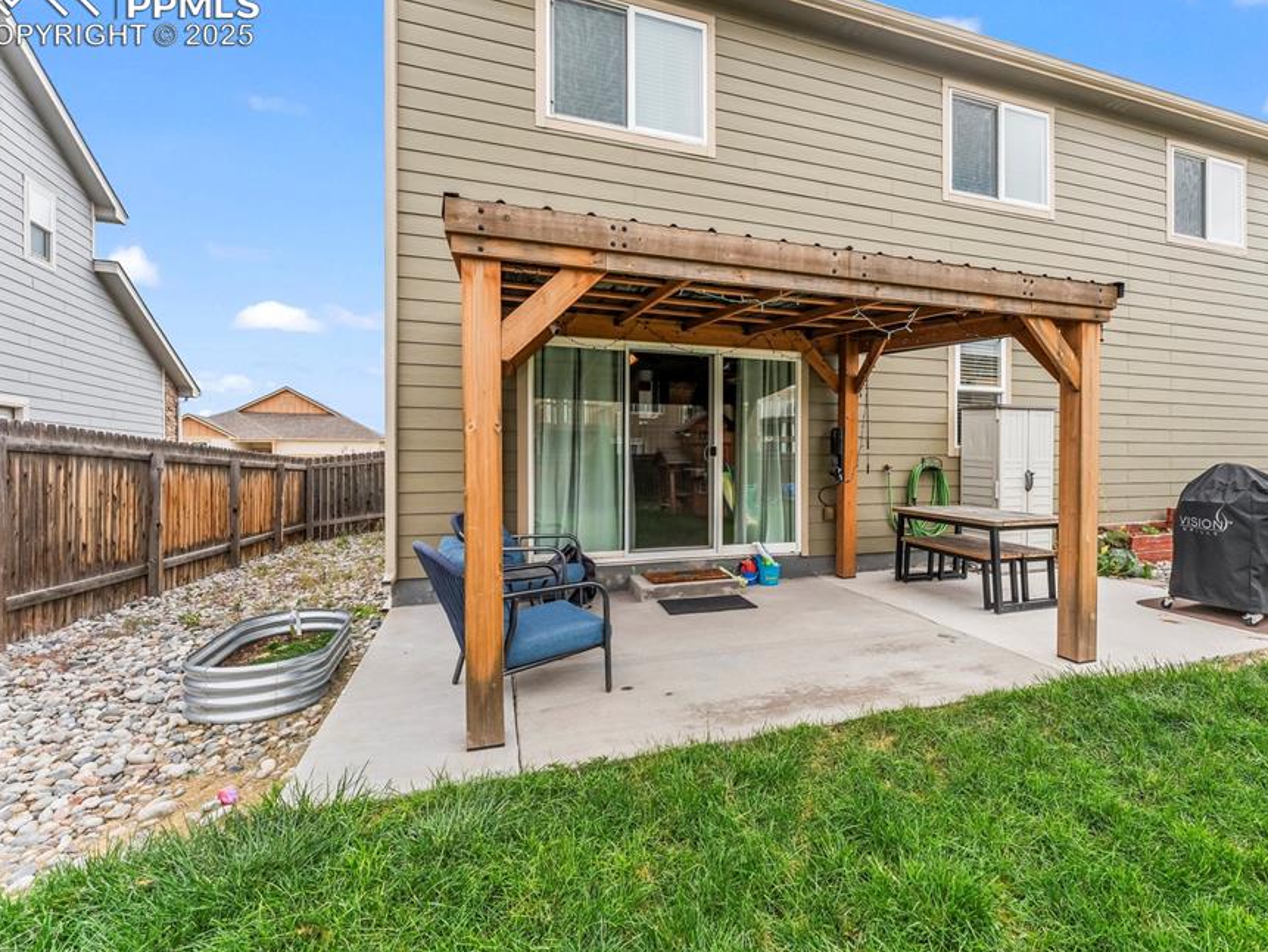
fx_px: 586
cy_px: 467
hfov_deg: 93.9
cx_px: 719
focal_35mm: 16
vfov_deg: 78.1
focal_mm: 14
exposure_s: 1/800
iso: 640
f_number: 8
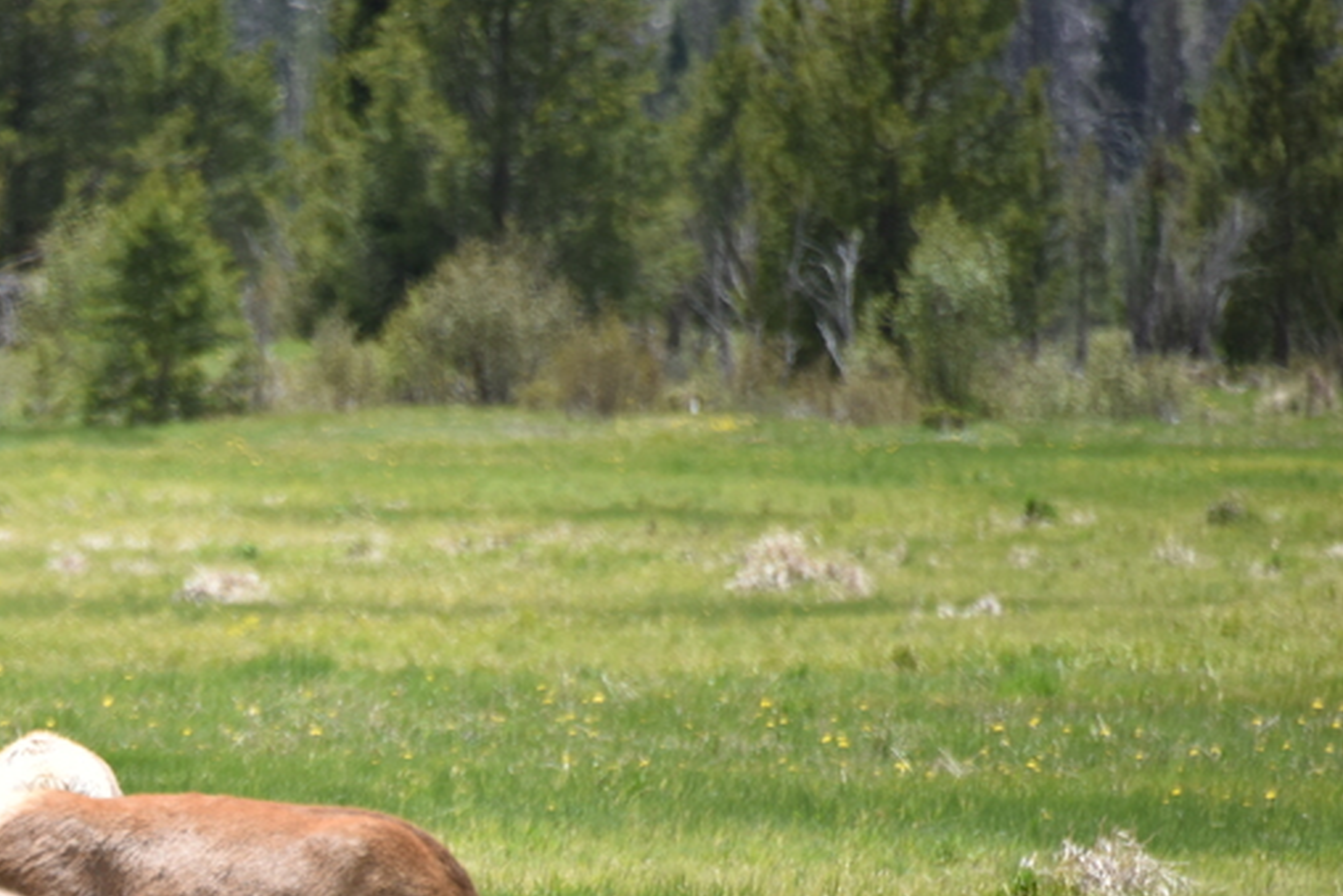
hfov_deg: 2.7
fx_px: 28209
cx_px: -317
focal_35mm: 756
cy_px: 1047
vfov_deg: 1.8
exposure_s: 1/640
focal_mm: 300
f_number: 5.6
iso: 250
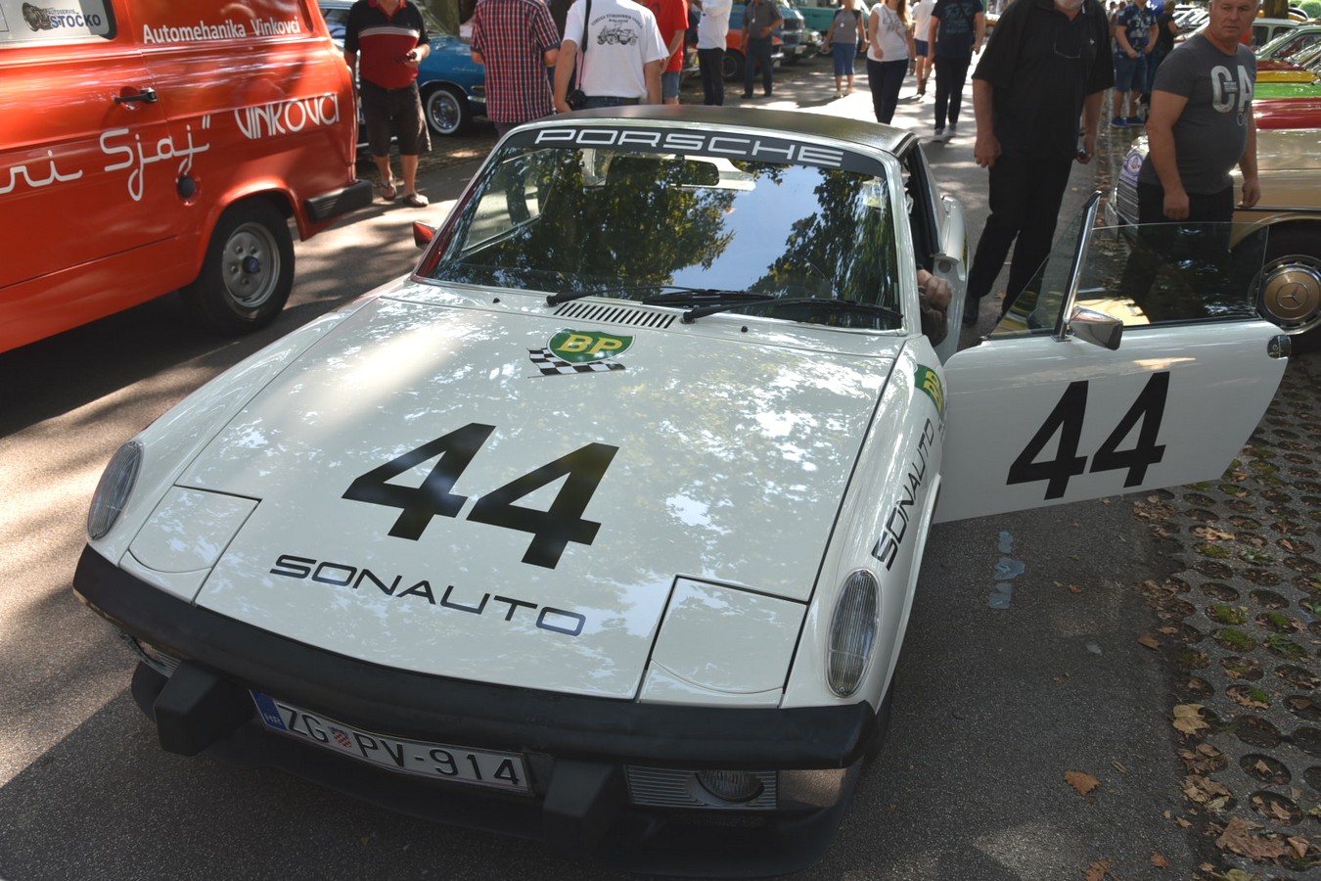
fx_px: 1027
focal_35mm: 28
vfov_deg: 46.4
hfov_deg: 65.5
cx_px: 660
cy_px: 440
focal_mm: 28
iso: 400
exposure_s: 1/160
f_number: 6.3
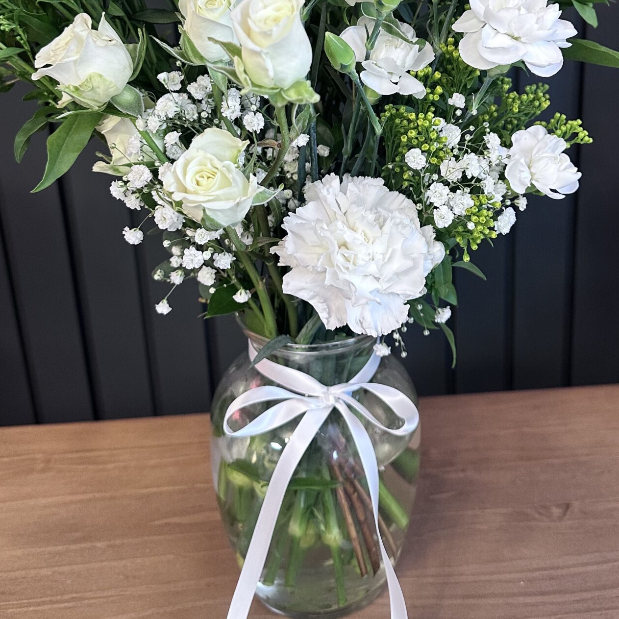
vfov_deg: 37.6
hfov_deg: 39.1
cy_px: 115
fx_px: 870
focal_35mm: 43
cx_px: 357
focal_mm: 6.86
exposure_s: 1/60
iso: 200
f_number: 1.78
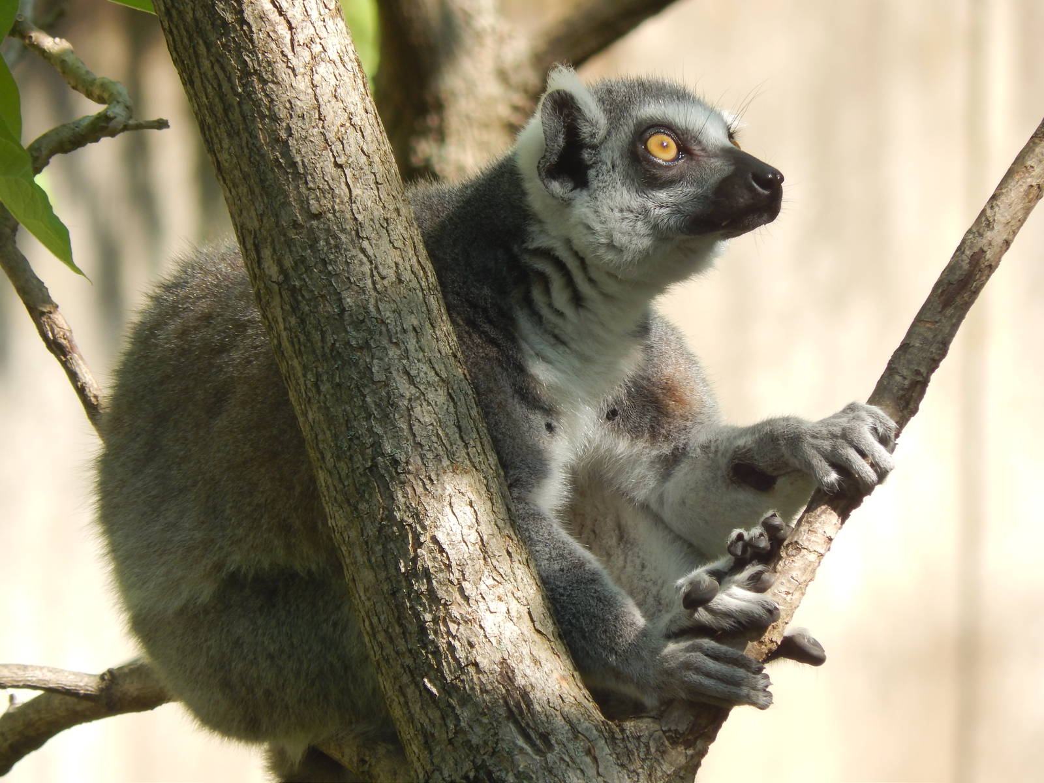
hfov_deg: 3.3
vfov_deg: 2.5
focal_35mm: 603
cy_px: 392
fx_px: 18186
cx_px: 522
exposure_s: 1/125
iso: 140
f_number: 5.8
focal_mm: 107.1
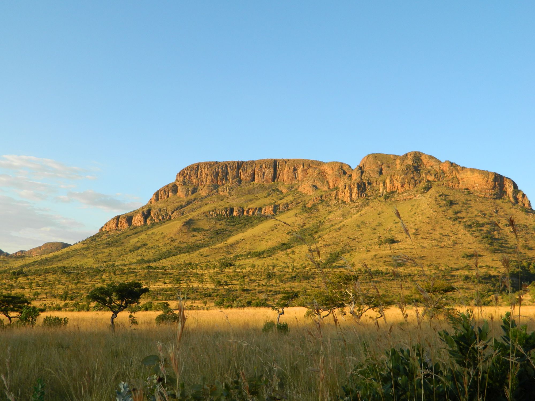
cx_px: 268
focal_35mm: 31
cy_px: 200
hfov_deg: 58.4
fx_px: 479
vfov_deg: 45.4
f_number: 3.2
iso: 80
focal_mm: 5.6
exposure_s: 1/250
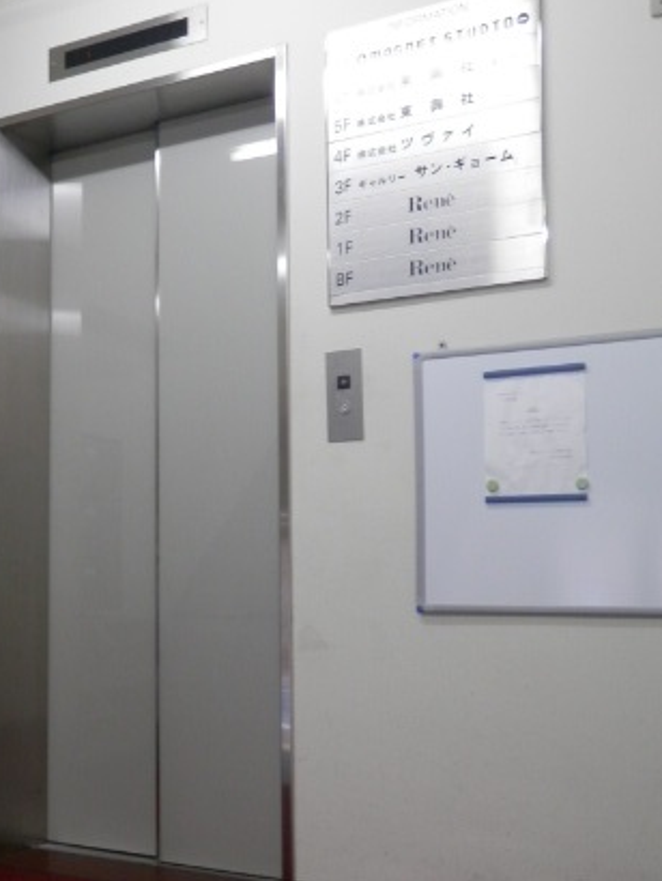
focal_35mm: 39
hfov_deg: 36.0
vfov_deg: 47.7
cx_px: 161
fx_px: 993
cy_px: 505
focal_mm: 4.5
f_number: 3
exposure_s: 1/25
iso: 200
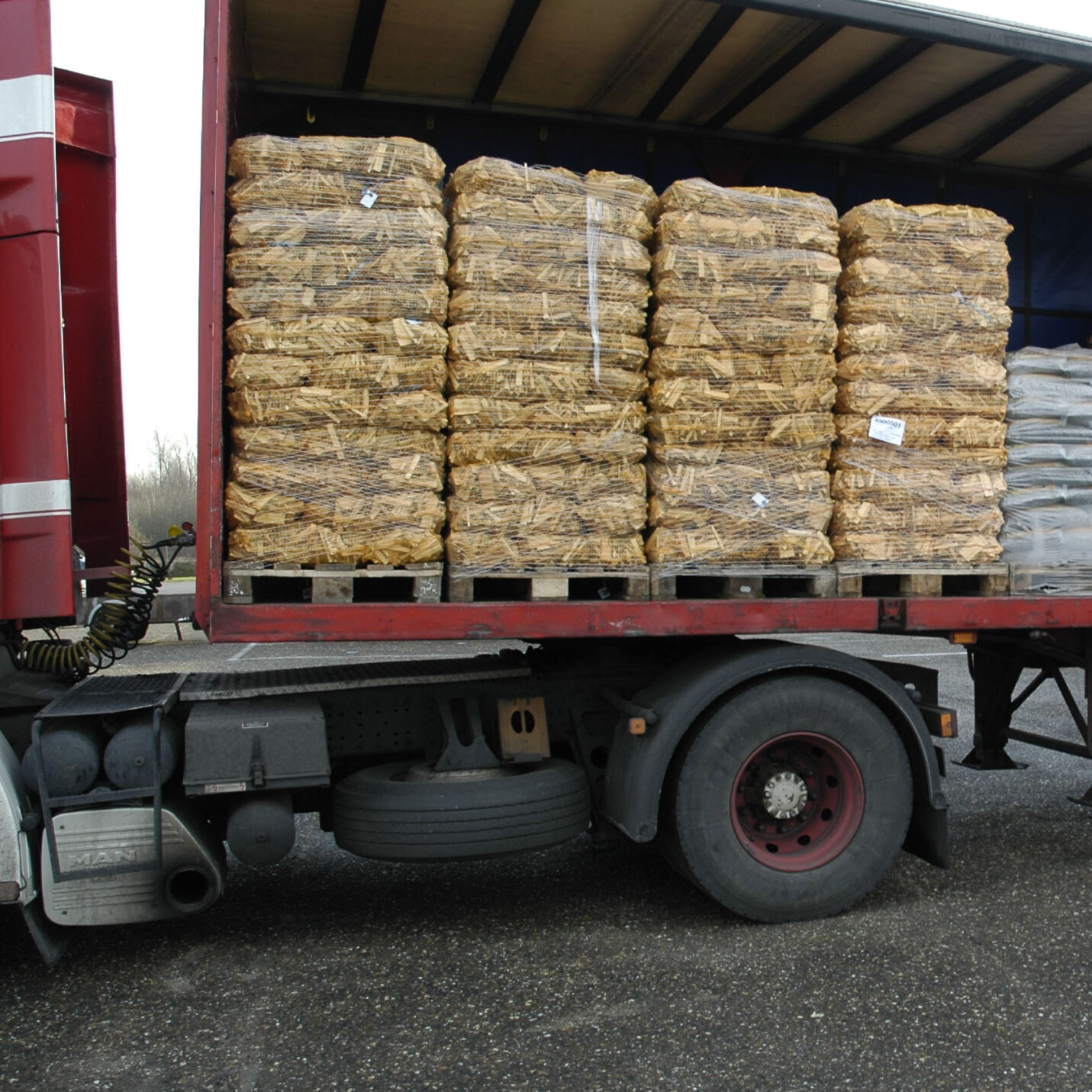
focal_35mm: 41
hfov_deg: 38.3
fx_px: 1463
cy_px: 543
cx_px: 971
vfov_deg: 40.9
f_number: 6.3
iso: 200
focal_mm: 18
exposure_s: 1/100
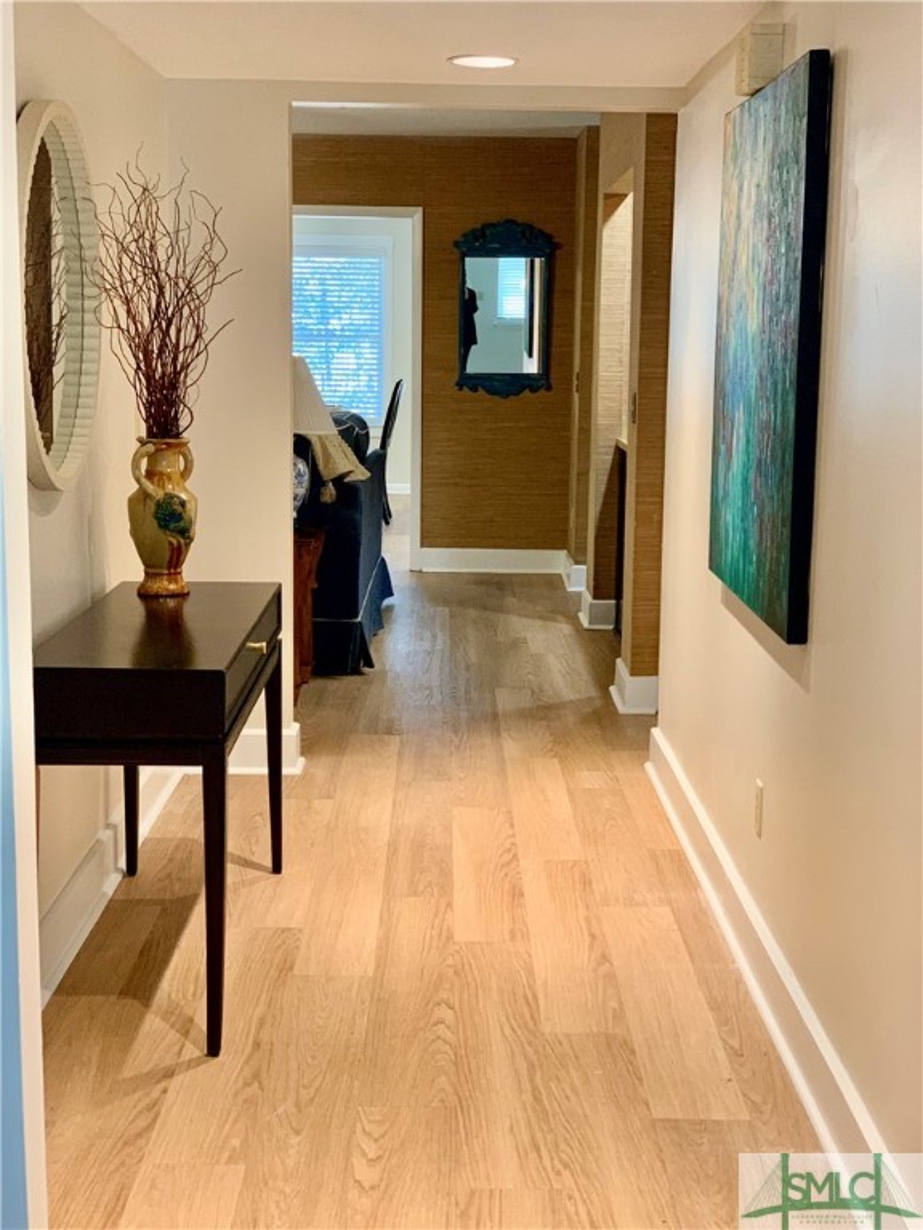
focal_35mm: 52
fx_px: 1849
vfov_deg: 36.8
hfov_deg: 28.0
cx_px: 462
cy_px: 615
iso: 200
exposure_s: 1/60
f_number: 2.4
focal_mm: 6
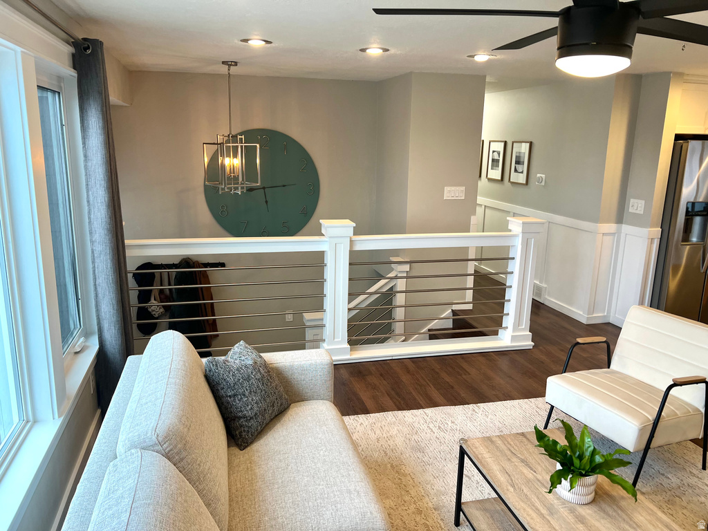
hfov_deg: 67.3
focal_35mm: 26
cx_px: 354
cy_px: 266
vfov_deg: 53.1
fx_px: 532
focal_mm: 5.7
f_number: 1.5
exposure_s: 1/120
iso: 100
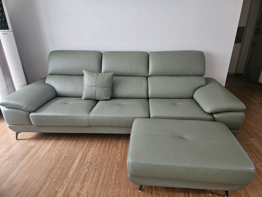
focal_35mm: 23
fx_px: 174
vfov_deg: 58.9
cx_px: 131
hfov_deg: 73.9
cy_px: 98
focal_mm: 5.4
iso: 500
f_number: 1.8
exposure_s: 1/24
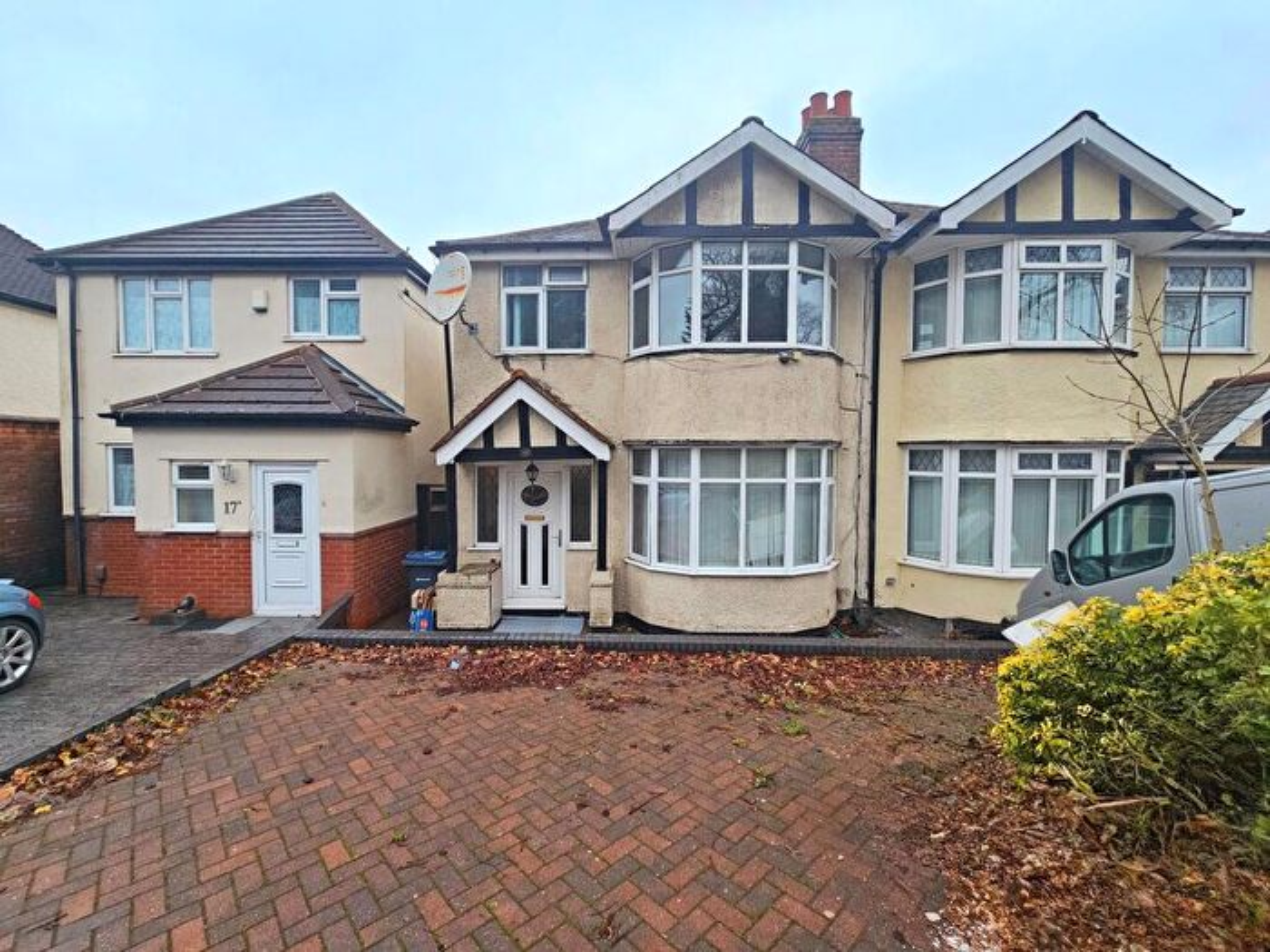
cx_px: 635
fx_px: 477
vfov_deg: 89.9
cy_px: 476
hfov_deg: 106.2
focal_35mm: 13
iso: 80
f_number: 2.2
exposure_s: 1/197
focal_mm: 2.2
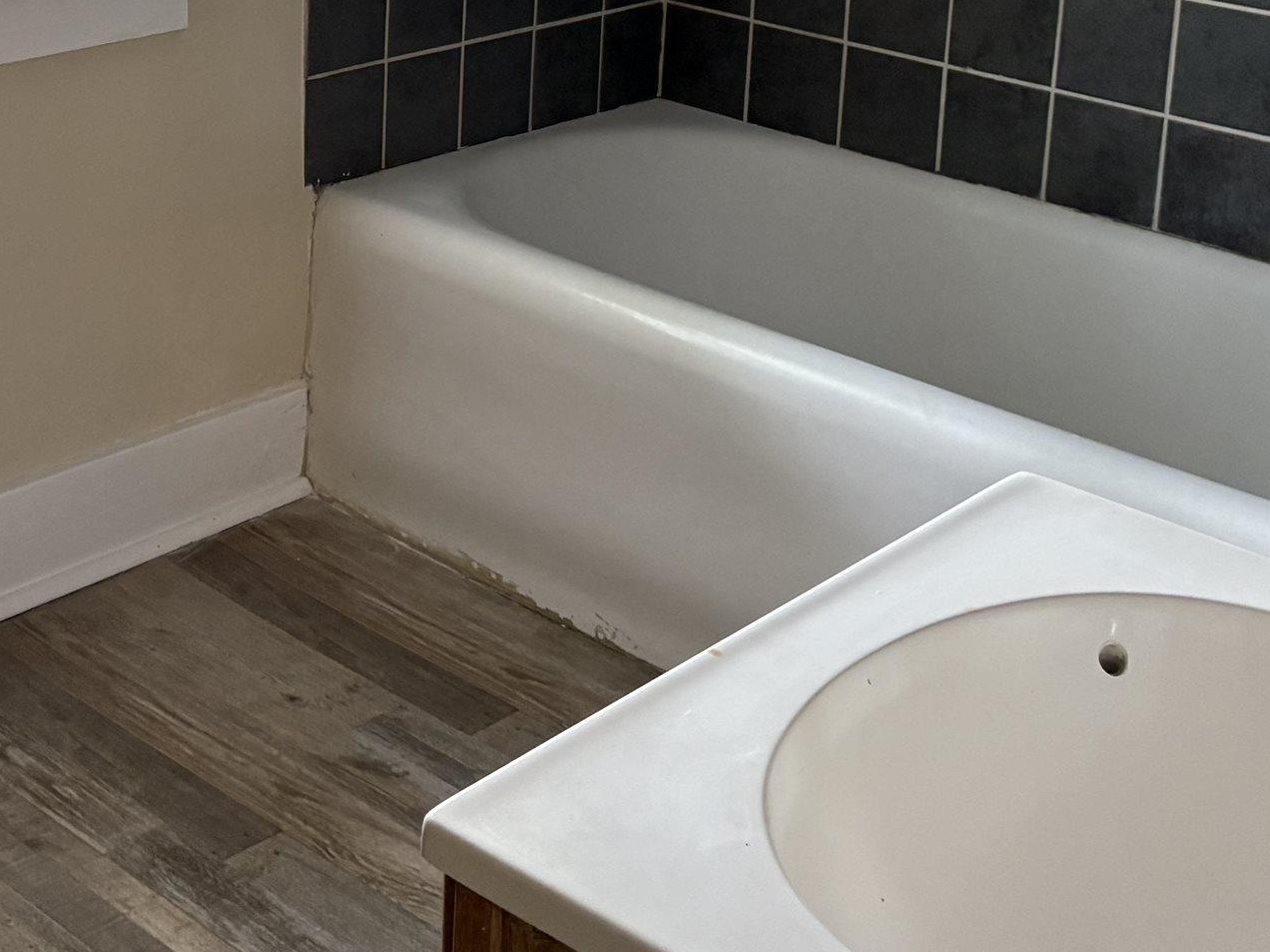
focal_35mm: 63
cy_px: -50
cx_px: 221
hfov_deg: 29.9
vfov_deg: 22.2
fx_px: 2311
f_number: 1.6
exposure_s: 1/60
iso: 160
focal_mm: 5.96
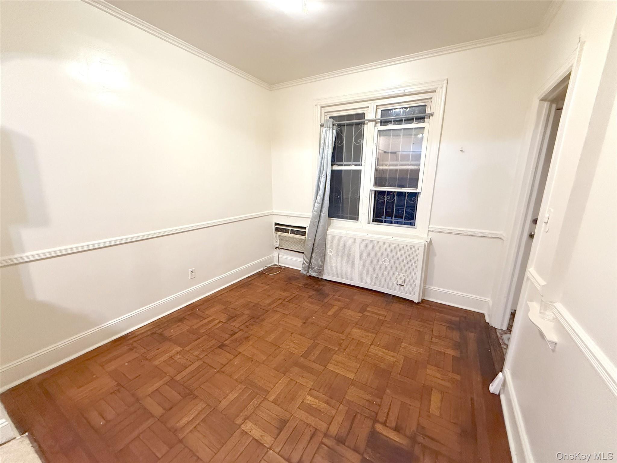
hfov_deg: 102.1
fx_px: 250
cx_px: 308
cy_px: 232
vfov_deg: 85.7
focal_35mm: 14
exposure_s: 1/60
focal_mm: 2.22
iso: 640
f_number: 2.2
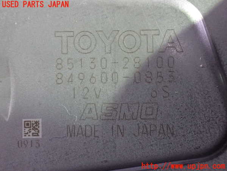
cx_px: 114
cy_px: 86
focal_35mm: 44
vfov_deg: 32.9
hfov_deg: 42.9
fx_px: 289
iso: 1250
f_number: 2.9
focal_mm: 7.84
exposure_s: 1/40
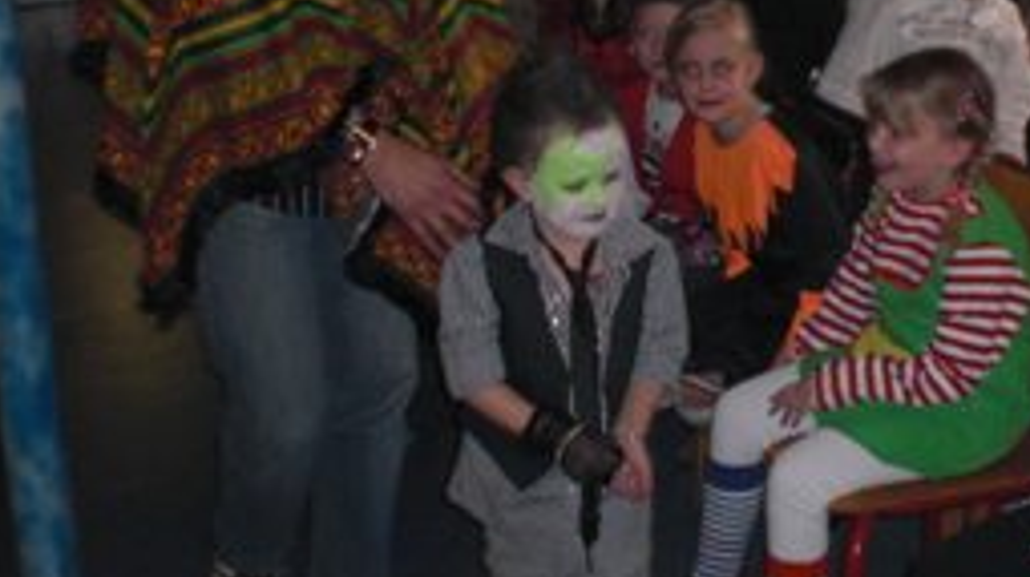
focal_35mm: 65
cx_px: 731
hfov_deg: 32.0
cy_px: 48
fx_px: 1774
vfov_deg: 18.2
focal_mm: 6.3
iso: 200
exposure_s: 1/30
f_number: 3.1
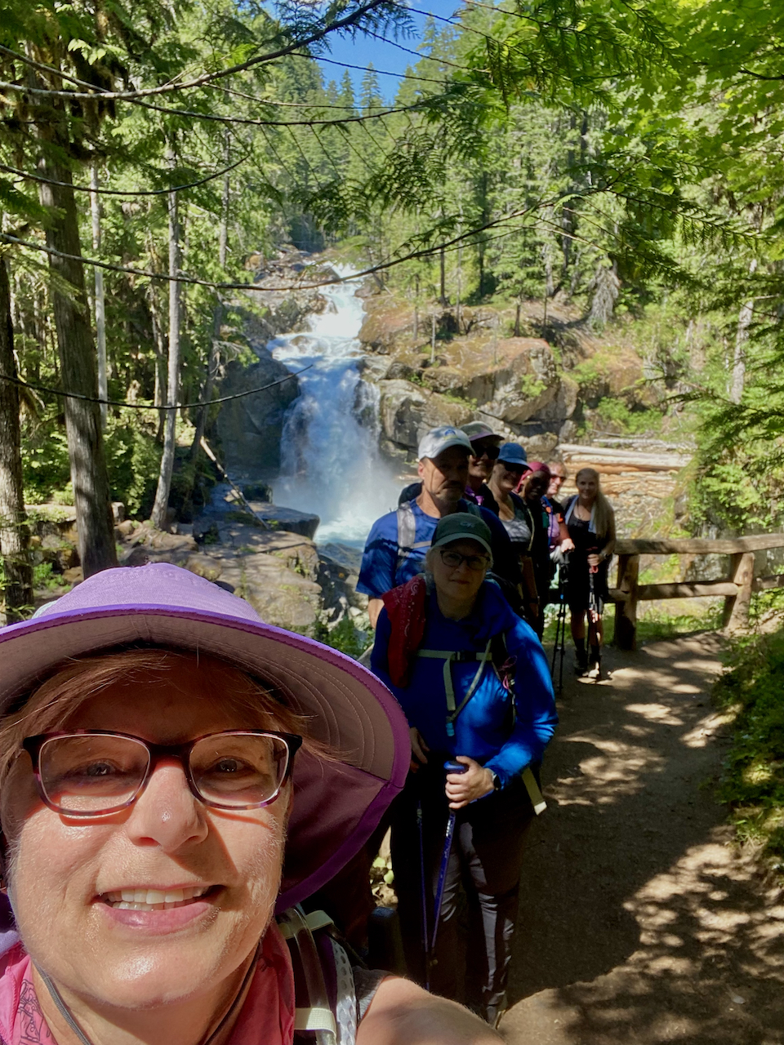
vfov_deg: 60.0
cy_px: 522
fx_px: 906
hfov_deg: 46.8
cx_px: 392
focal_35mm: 30
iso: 25
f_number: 2.2
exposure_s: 1/324
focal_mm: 2.71
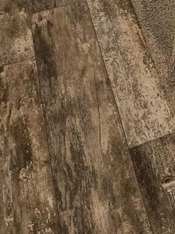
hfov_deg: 13.5
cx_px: 302
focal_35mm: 100
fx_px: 674
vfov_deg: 15.8
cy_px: -222
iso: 125
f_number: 1.8
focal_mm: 5.4
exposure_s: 1/120
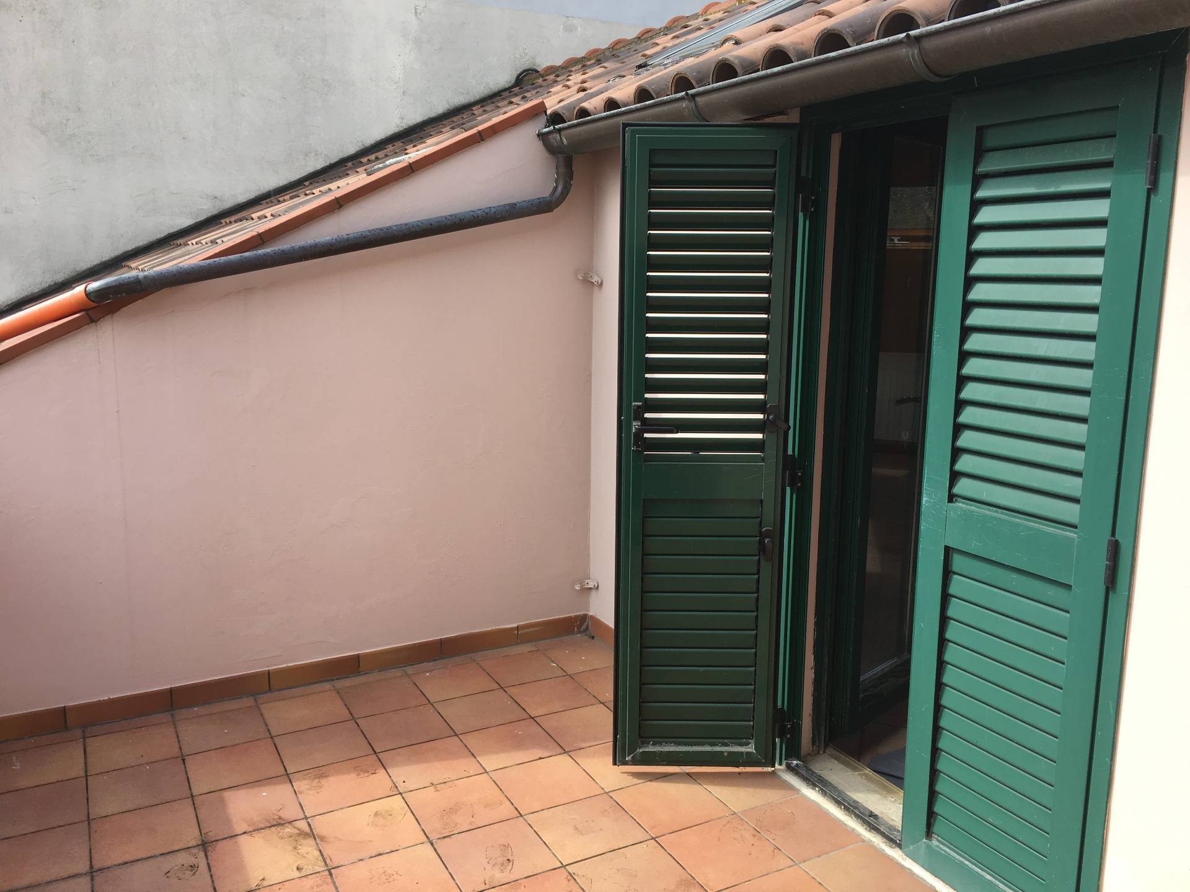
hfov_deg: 61.7
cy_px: 446
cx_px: 595
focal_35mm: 29
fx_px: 997
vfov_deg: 48.2
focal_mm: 4.15
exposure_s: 1/354
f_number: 2.2
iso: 25
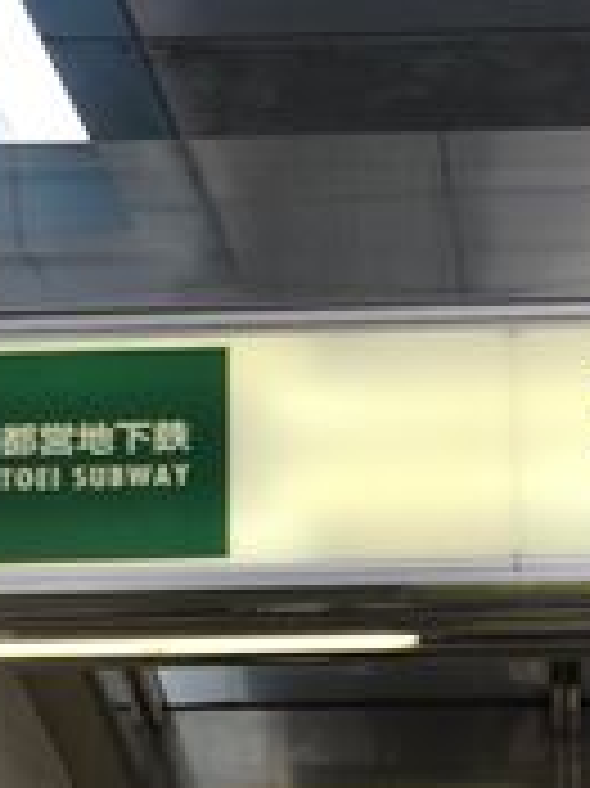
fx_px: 2412
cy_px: 716
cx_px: 509
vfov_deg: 18.2
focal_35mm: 106
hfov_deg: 13.8
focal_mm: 4.15
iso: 32
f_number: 2.2
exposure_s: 1/120
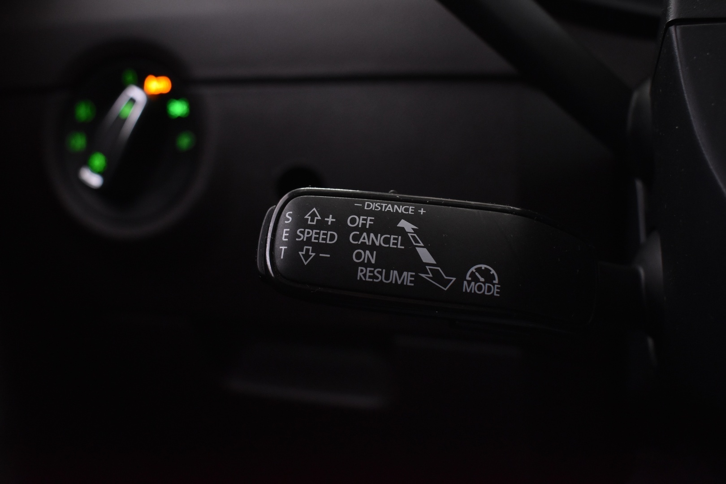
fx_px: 726
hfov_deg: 53.1
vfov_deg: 36.9
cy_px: 242
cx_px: 363
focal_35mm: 36
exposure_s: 1/8
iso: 1250
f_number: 5
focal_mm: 24
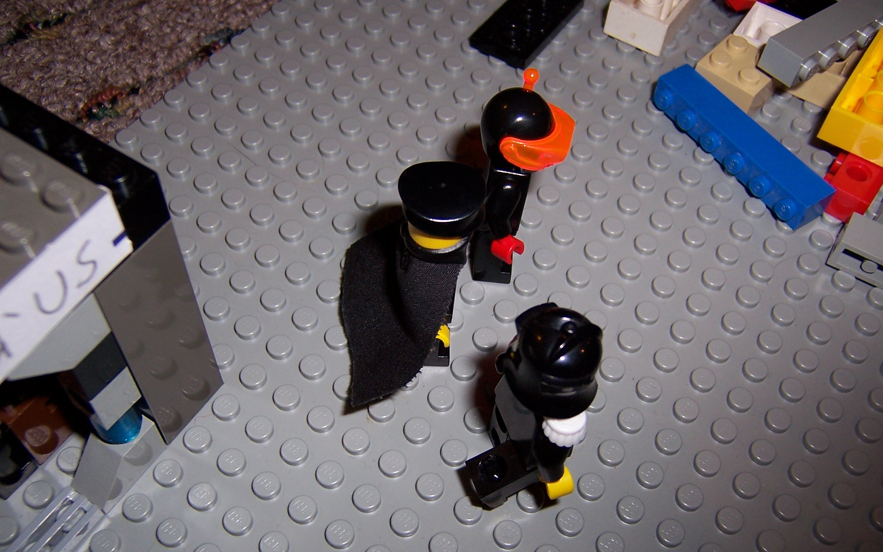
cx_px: 431
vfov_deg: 35.2
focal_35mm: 36
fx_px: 866
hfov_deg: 54.0
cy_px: 336
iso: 80
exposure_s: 1/60
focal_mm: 5.5
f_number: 2.8
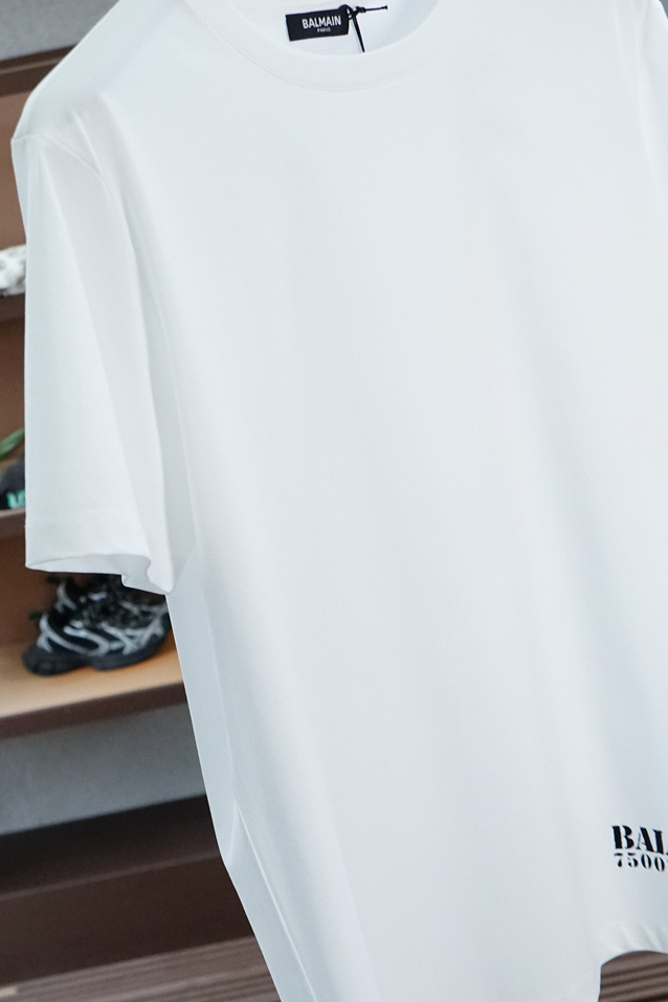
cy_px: 542
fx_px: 1837
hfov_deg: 20.6
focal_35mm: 66
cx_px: 425
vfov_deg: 30.5
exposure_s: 1/100
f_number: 4
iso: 1600
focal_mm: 26
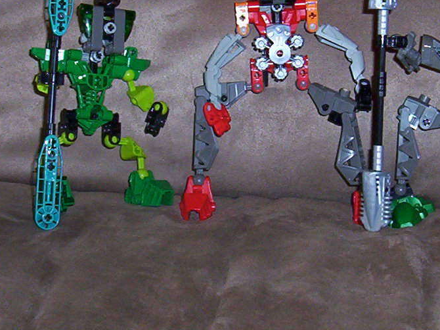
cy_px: 125
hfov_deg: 18.6
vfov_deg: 14.1
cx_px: 327
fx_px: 1334
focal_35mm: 105
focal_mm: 5.77
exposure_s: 1/60
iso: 140
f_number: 2.73
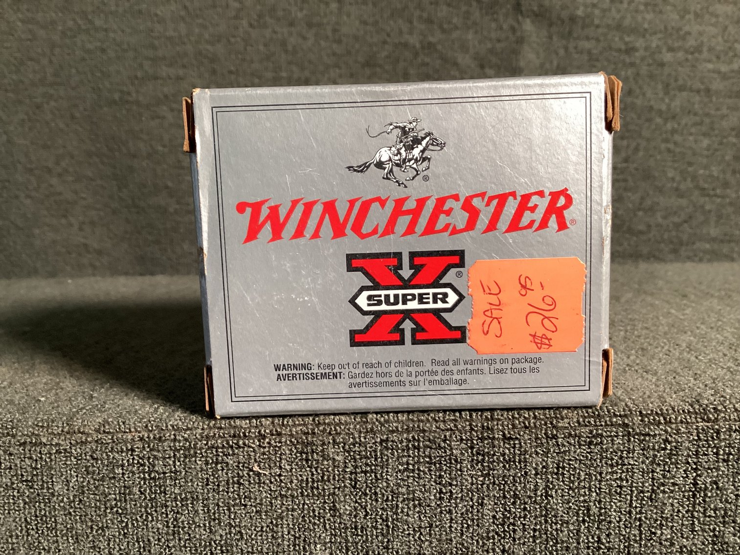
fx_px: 663
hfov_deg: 58.3
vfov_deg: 45.4
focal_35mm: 31
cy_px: 278
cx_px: 370
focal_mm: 3.3
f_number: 2.4
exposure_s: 1/60
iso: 160
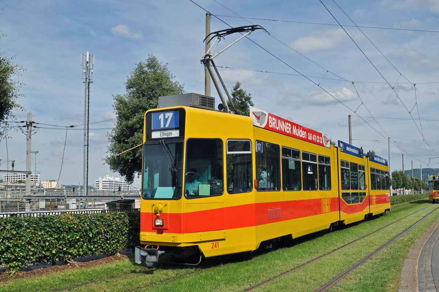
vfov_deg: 36.8
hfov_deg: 53.2
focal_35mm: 36
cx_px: 220
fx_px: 438
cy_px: 146
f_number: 6.3
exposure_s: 1/1000
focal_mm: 24
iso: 200
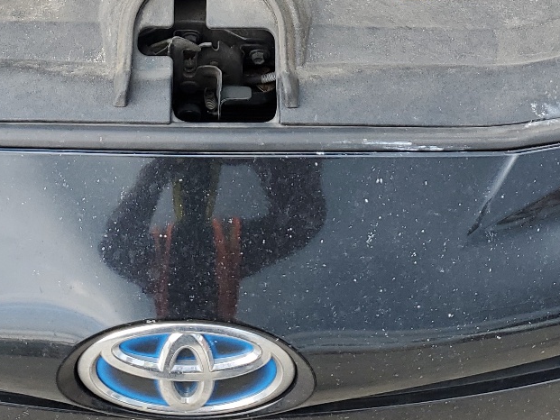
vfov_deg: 20.8
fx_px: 1084
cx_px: 204
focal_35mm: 67
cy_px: -56
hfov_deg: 28.8
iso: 50
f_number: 1.5
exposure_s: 1/244
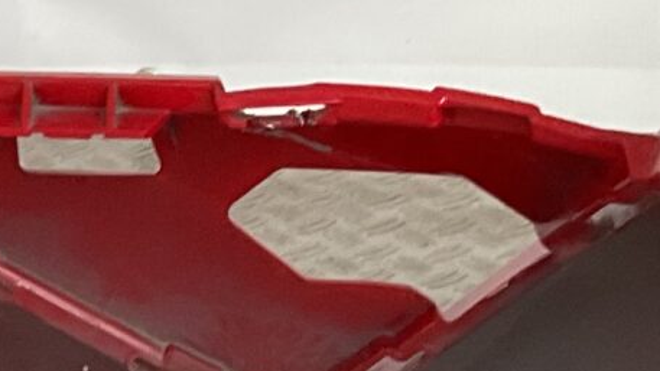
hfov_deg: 11.8
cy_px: 866
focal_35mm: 177
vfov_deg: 6.5
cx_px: -195
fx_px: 3097
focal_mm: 3
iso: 50
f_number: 1.8
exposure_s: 1/60
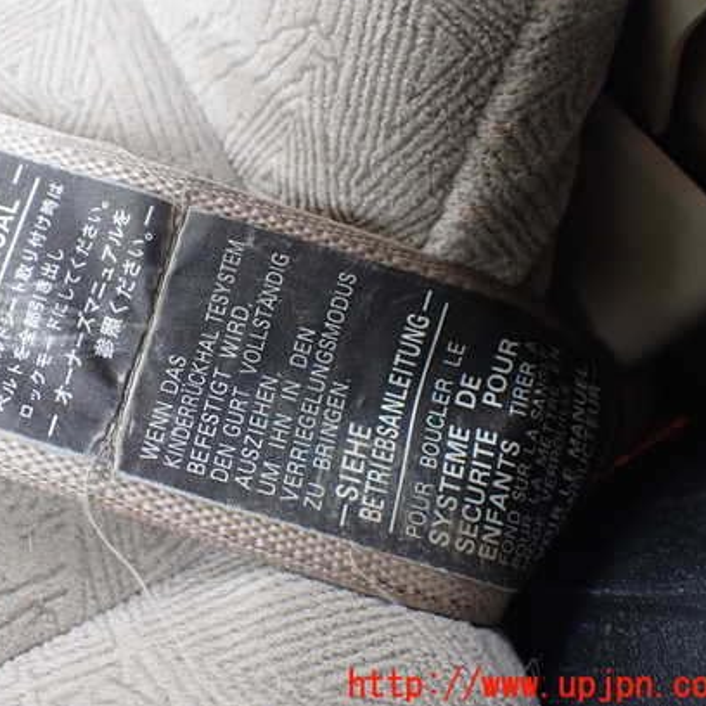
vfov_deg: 42.8
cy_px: 318
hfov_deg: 42.1
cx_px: 220
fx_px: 900
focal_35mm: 39
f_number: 2.3
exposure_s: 1/125
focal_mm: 5.4
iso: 320
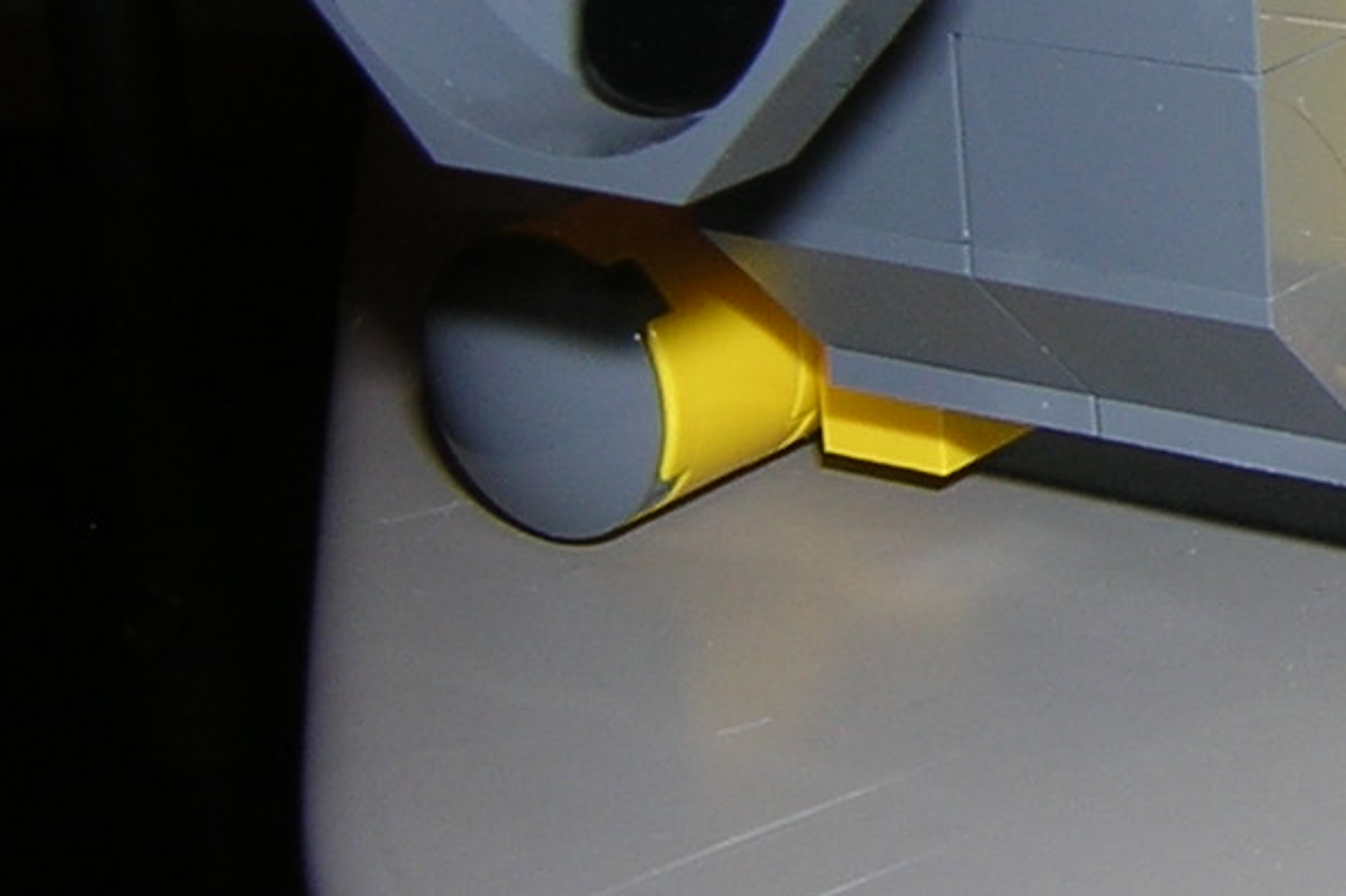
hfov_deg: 18.9
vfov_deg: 13.3
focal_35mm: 101
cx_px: 1709
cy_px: -54
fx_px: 3775
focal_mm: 4.7
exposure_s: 1/60.1
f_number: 5.2
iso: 100
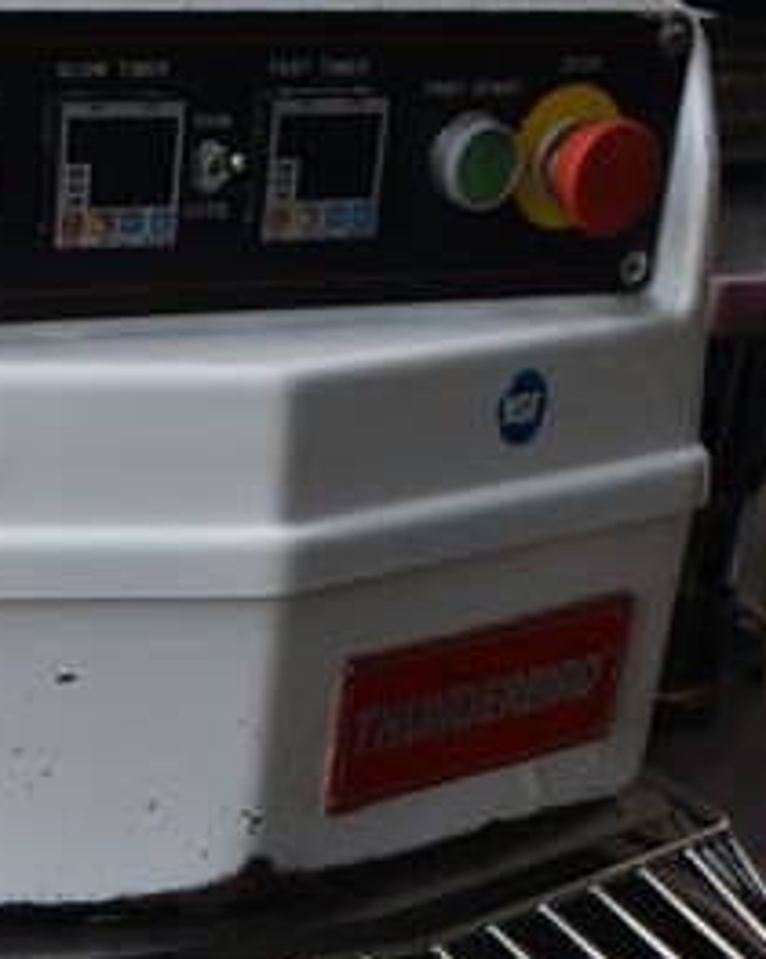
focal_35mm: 88
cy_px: 1274
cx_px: 36
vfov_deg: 19.8
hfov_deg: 17.1
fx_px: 2497
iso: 100
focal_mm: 18
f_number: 6.3
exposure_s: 1/125
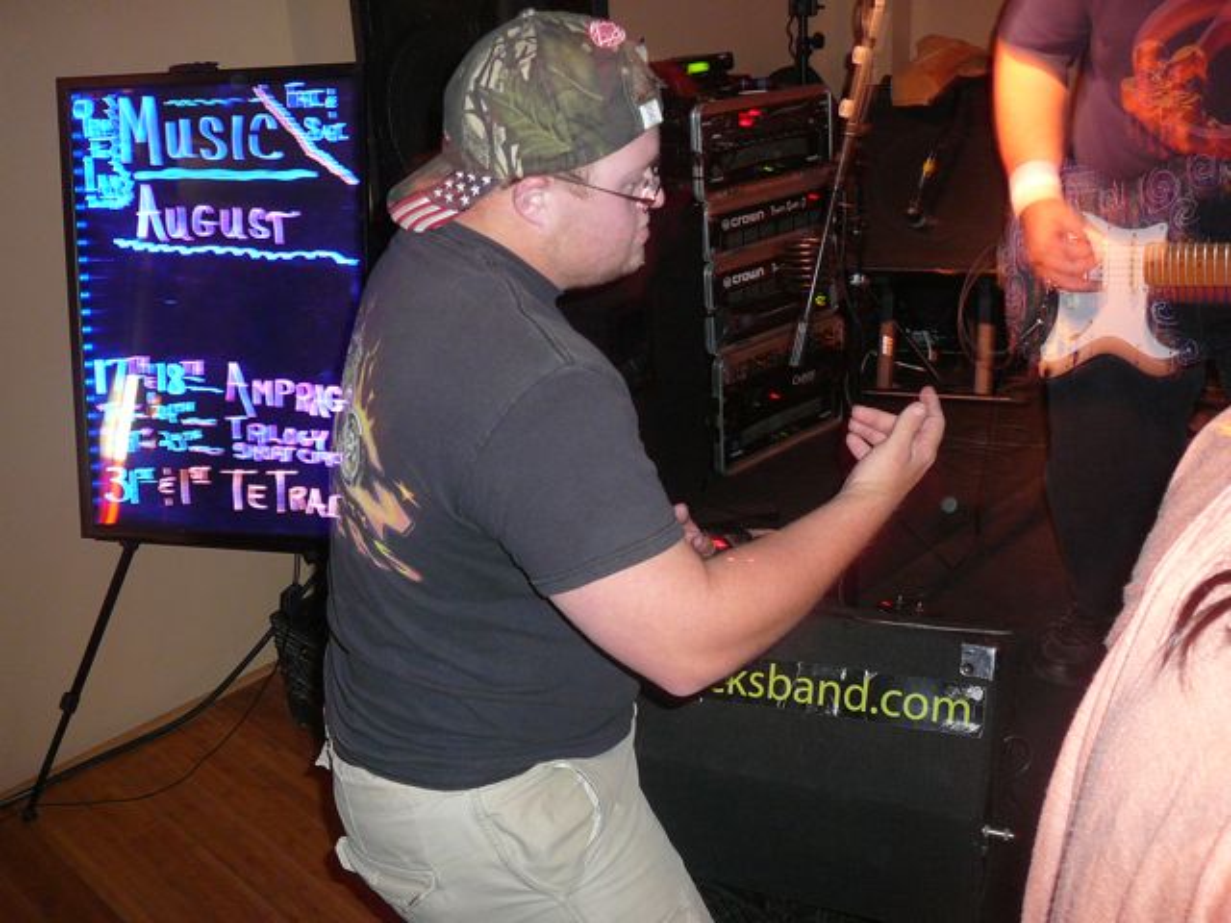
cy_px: 462
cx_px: 616
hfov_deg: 52.6
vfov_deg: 40.7
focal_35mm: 35
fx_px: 1245
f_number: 2.8
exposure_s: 1/8
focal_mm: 5.2
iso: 160
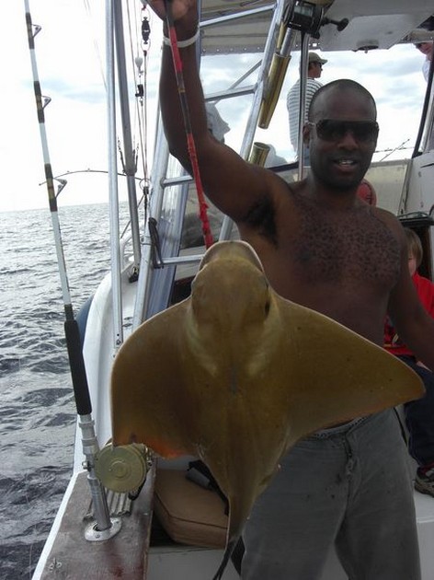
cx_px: 217
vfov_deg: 49.0
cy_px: 290
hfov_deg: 37.7
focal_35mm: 38
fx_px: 636
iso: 80
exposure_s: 1/640
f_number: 4
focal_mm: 7.9
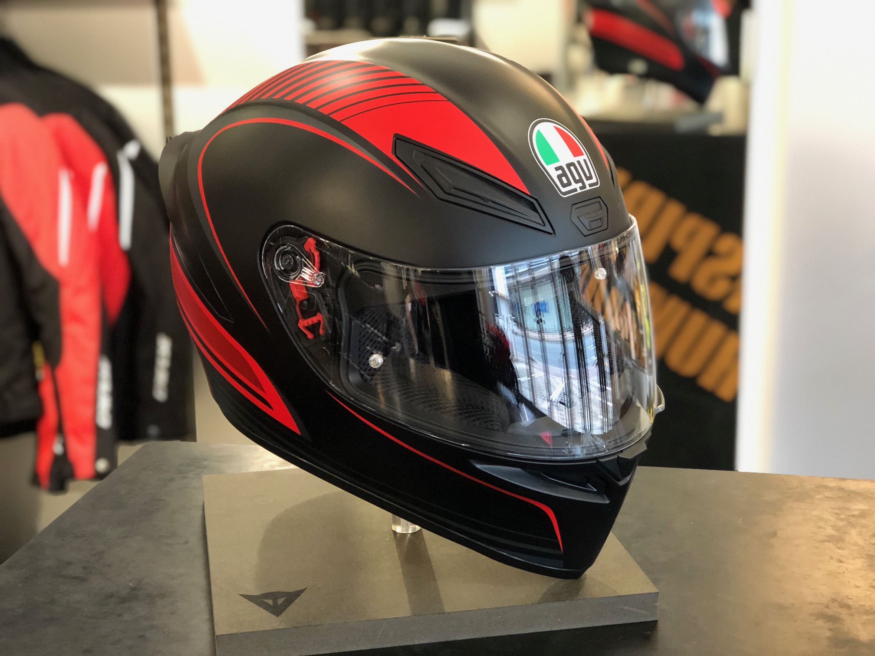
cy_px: 328
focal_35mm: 57
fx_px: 1441
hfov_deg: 33.8
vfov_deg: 25.7
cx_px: 438
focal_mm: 6.6
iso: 400
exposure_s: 1/30
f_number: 2.8
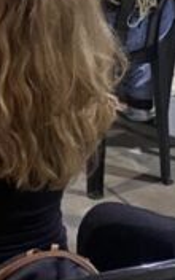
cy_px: -75
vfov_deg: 12.7
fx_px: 1221
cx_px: -185
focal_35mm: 160
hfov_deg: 7.8
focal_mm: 4.25
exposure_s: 1/40
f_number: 1.8
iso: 400
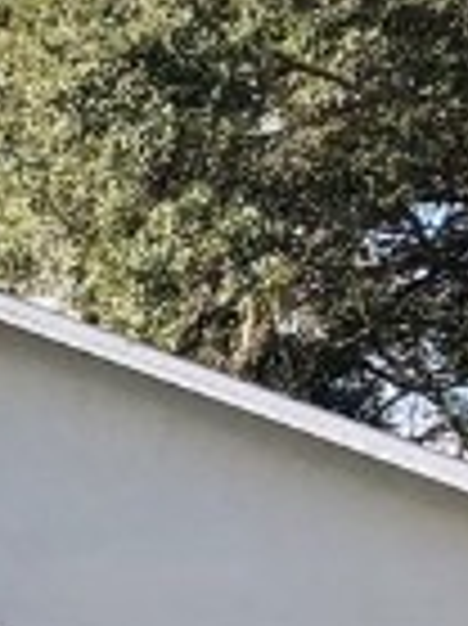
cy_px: 658
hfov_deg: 6.5
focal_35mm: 207
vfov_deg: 9.5
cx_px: -922
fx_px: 3737
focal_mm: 3.99
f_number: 1.8
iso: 20
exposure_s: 1/738
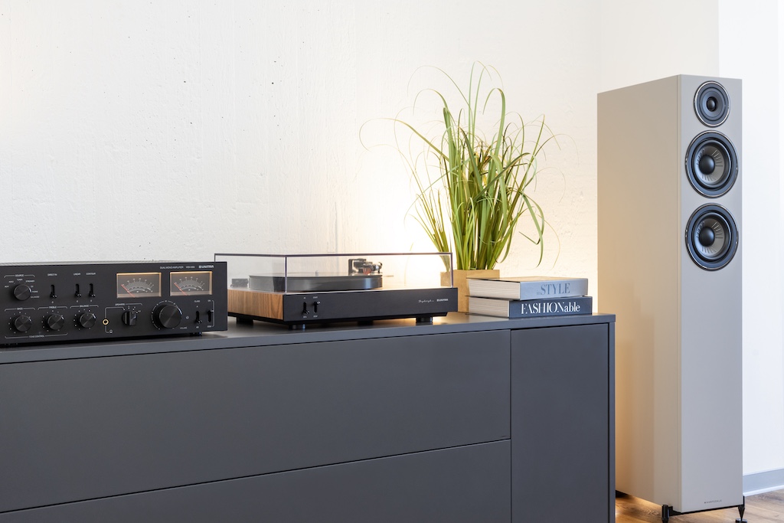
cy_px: 262
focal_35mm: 44
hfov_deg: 44.5
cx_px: 392
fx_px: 958
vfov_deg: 30.5
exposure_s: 1/4
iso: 125
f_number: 9
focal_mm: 44
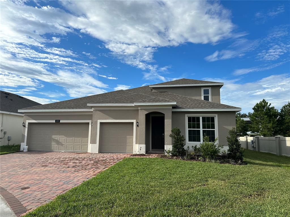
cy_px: 108
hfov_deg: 71.6
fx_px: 201
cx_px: 145
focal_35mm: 24
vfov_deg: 56.8
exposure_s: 1/4762
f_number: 1.78
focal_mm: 6.86
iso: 80
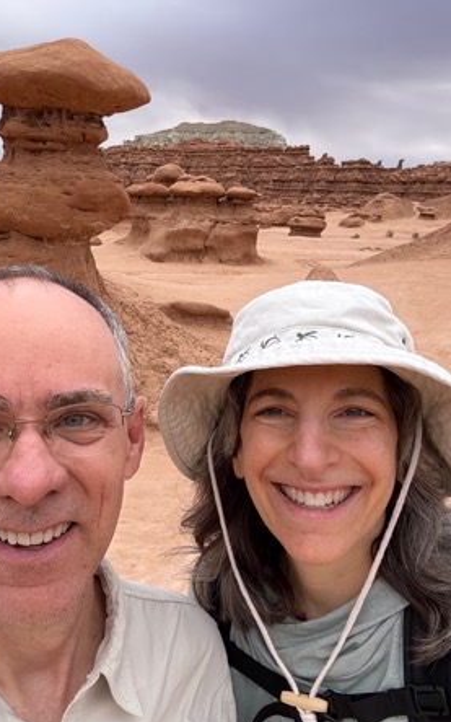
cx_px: 158
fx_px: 649
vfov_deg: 58.1
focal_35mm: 33
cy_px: 365
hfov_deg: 38.0
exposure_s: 1/182
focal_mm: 2.69
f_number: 1.9
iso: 25
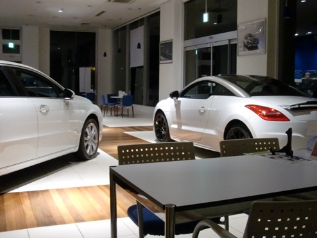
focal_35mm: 41
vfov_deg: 35.2
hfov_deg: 45.7
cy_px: 127
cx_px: 163
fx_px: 376
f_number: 3.9
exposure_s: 1/10
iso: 400
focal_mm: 6.66
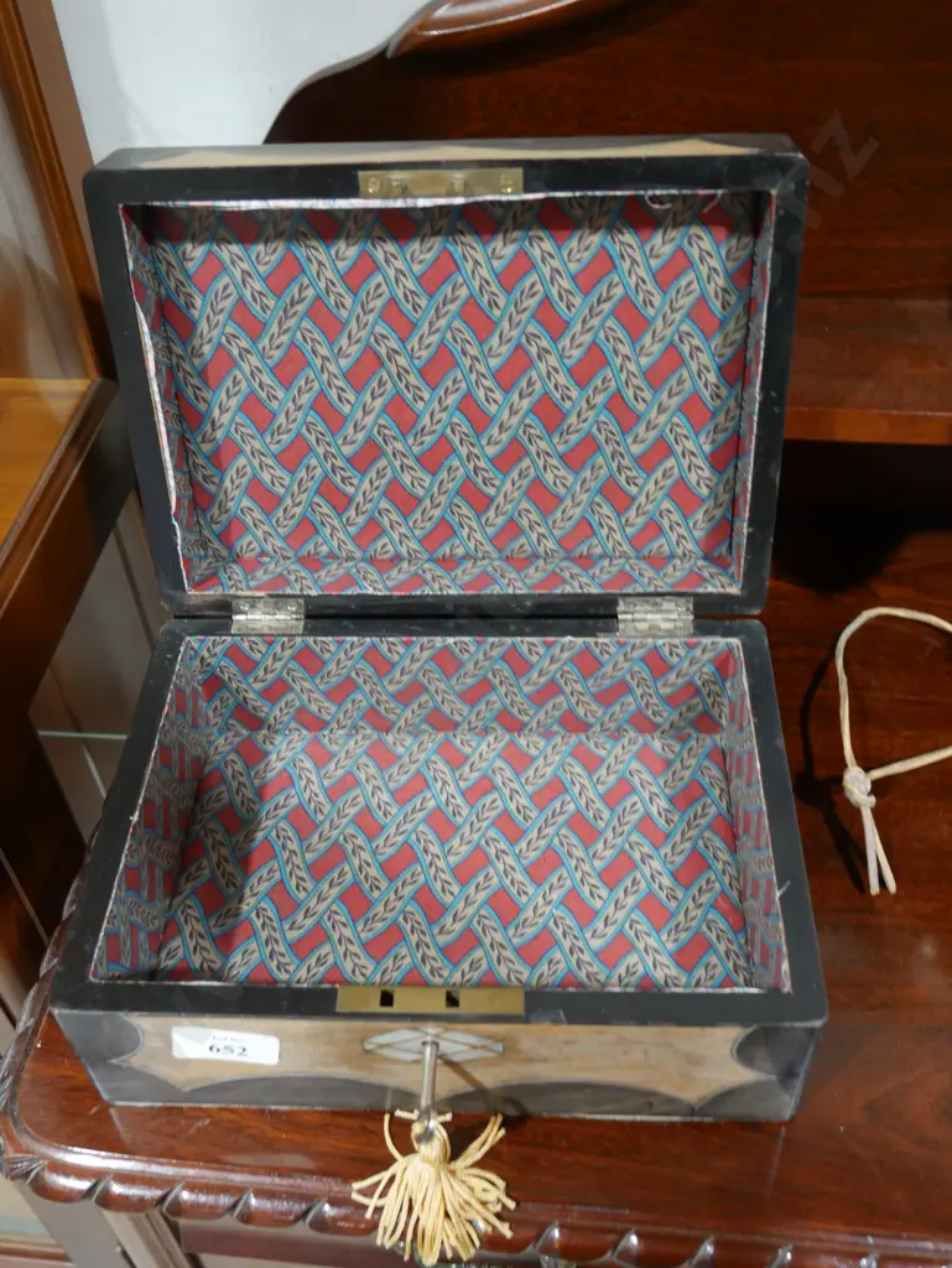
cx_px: 476
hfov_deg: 39.7
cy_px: 634
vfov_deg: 51.3
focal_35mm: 36
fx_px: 1319
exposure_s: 1/60
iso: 1000
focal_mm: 18
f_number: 4
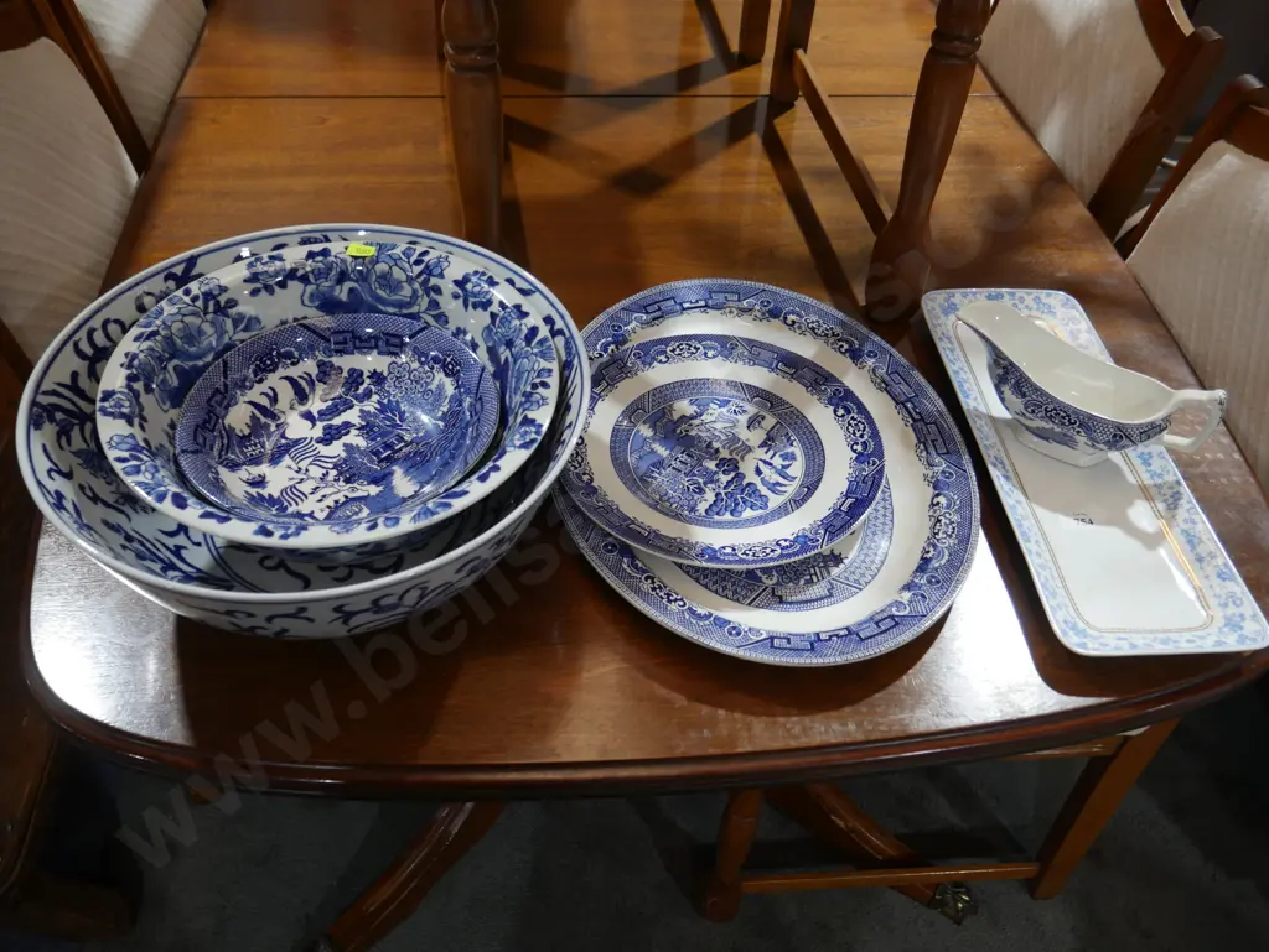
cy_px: 476
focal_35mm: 28
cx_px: 634
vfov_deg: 49.8
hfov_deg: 63.4
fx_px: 1027
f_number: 3.5
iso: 400
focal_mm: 14
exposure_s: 1/60
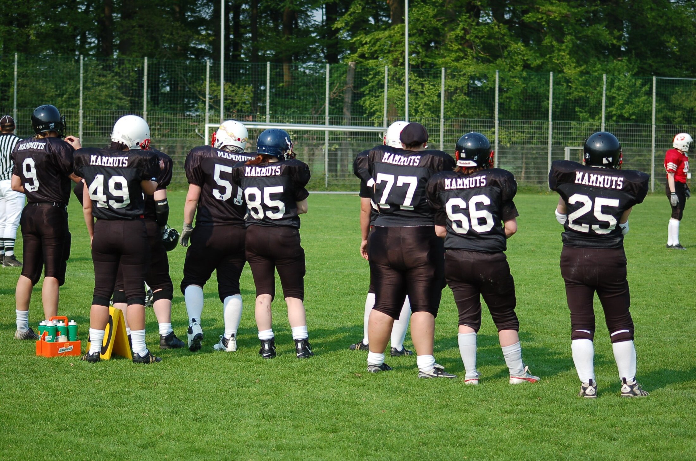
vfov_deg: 13.0
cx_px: 348
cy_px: 230
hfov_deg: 19.5
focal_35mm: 105
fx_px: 2026
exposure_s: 1/1000
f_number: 4
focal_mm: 70
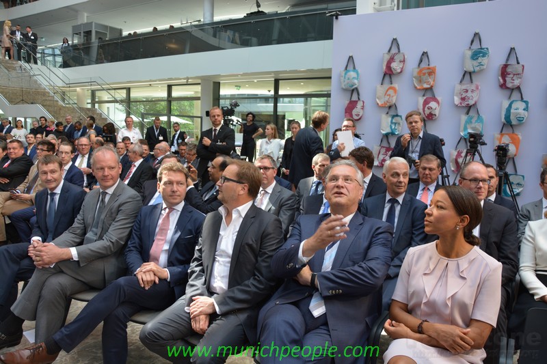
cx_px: 274
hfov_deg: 67.4
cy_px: 182
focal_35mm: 27
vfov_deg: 47.9
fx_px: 410
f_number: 5.6
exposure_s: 1/125
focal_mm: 18
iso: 400
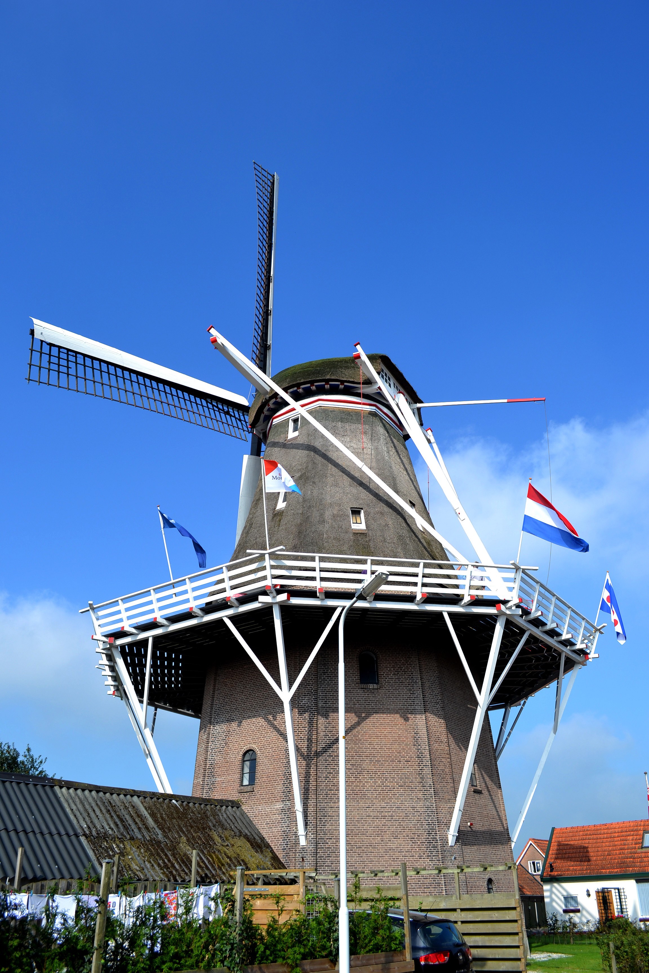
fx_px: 730
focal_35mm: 27
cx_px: 324
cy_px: 486
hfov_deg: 47.9
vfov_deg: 67.4
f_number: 8
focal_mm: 18
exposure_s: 1/250
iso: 100
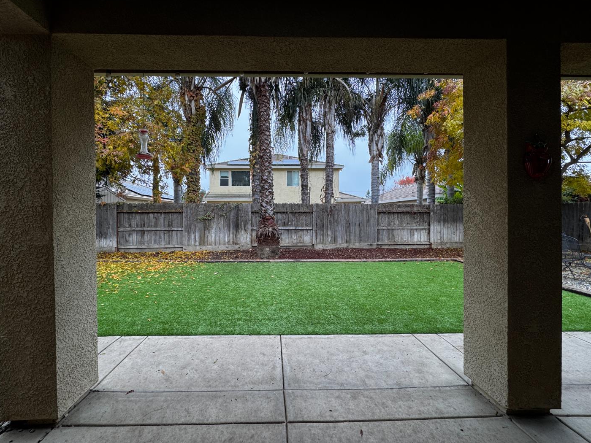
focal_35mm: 15
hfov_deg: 98.1
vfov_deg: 81.7
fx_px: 256
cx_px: 281
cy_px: 218
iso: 40
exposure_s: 1/192
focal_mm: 2.22
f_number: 2.2
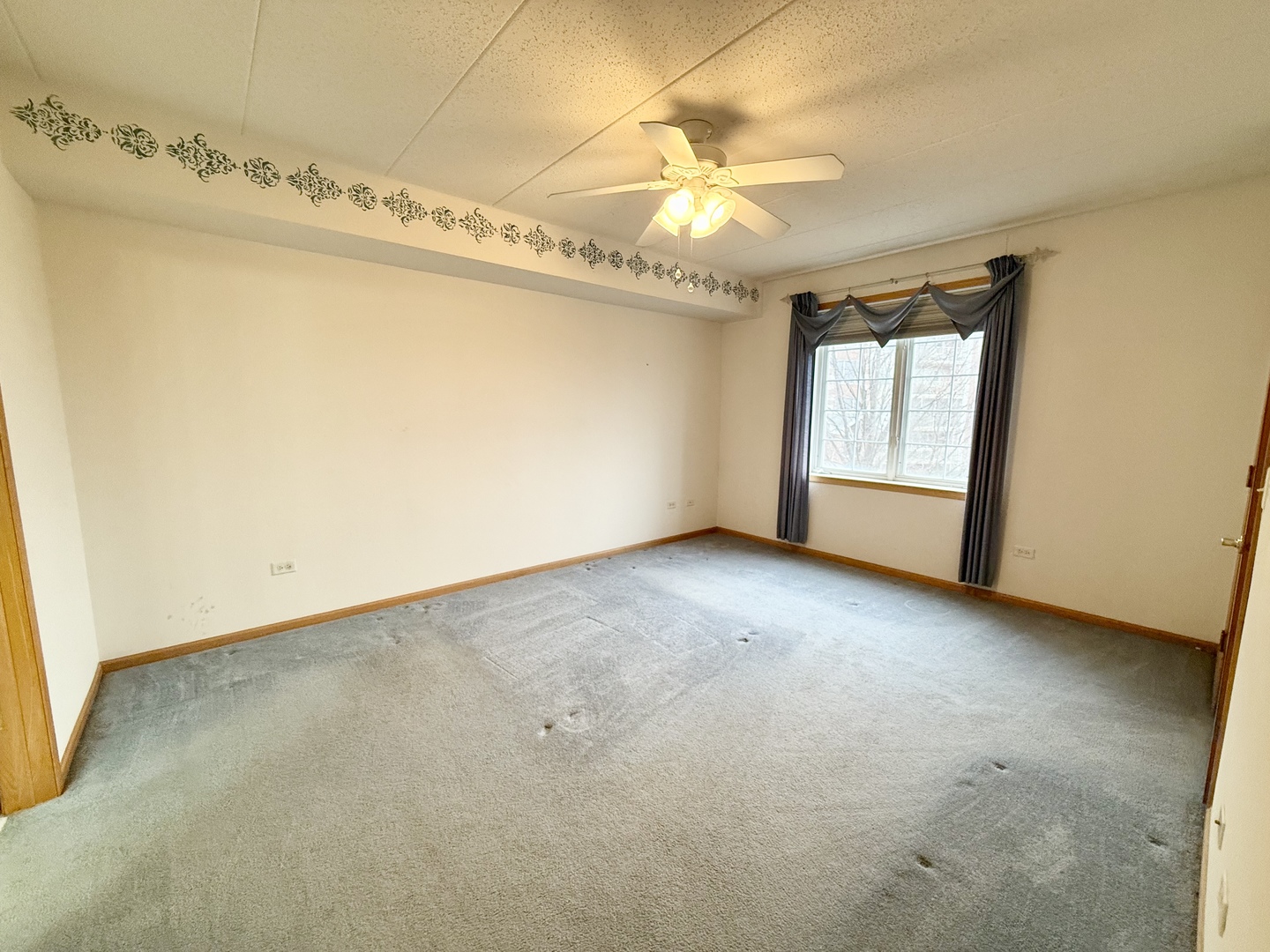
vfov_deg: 85.7
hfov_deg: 102.1
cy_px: 476
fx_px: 514
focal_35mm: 14
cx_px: 635
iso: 320
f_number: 2.2
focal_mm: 2.22
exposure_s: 1/120
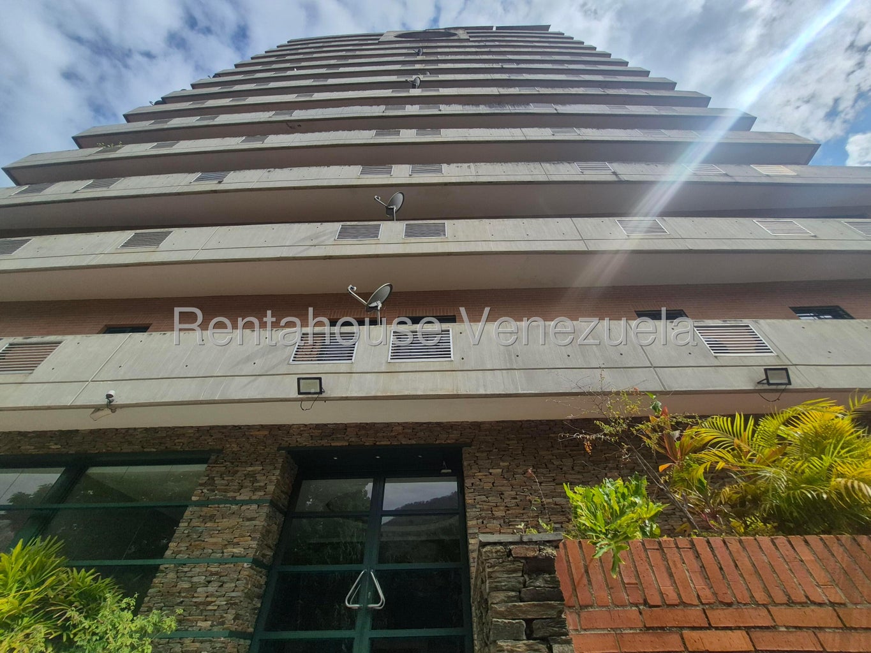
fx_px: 327
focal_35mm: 13
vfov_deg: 89.9
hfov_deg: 106.2
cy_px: 326
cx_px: 436
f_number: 2.2
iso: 50
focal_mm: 1.74
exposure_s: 1/3504
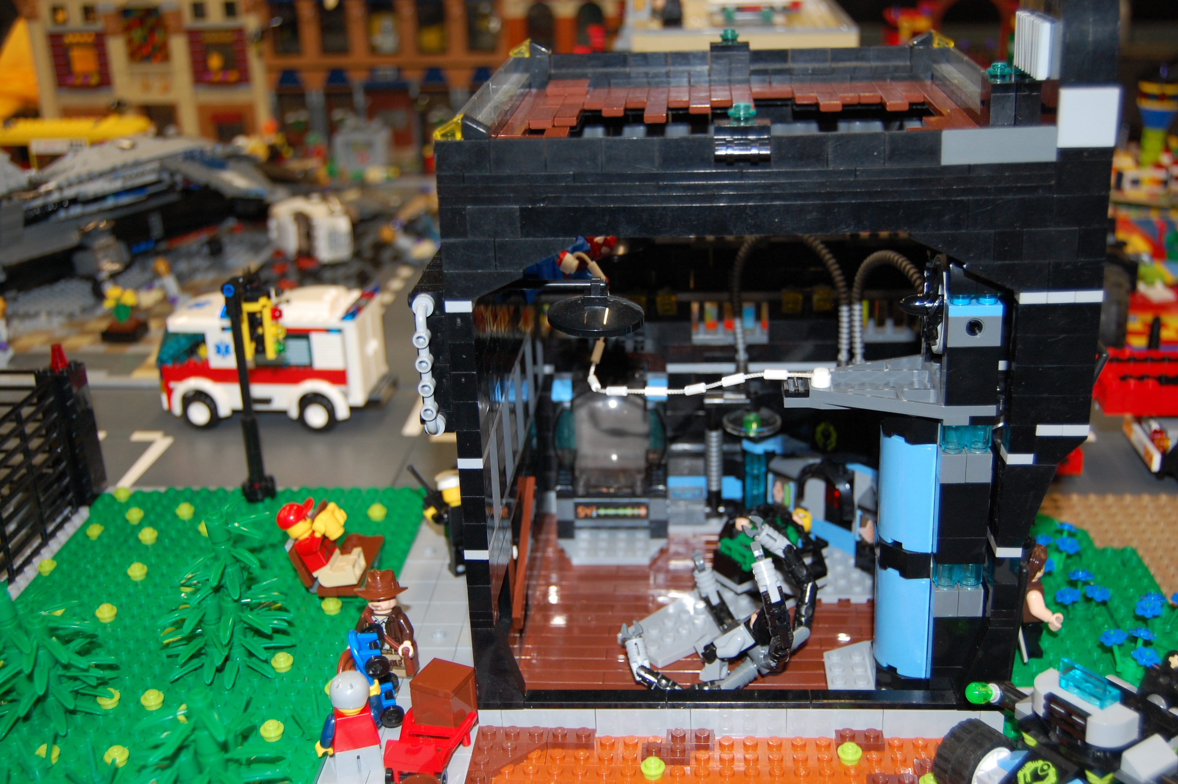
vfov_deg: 31.8
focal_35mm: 42
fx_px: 1373
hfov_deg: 46.4
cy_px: 392
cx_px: 589
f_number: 4.2
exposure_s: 1/60
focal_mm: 28
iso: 400
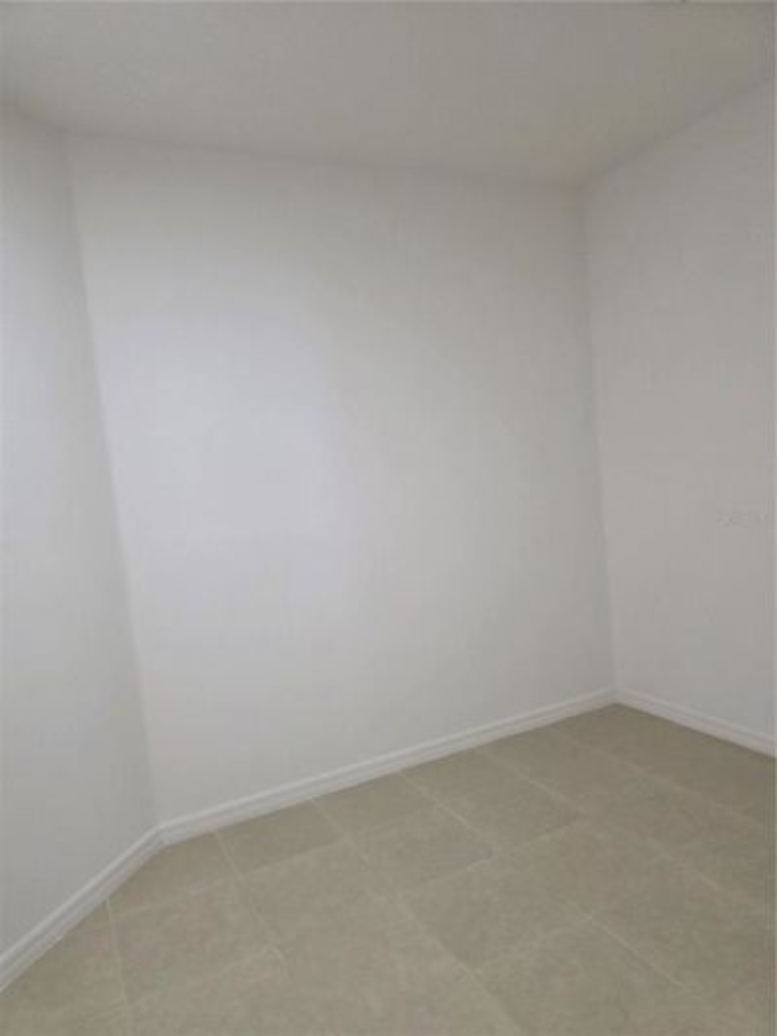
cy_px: 518
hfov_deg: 58.9
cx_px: 388
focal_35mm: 23
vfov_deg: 73.9
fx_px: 688
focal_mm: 6.3
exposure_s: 1/120
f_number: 1.7
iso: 320
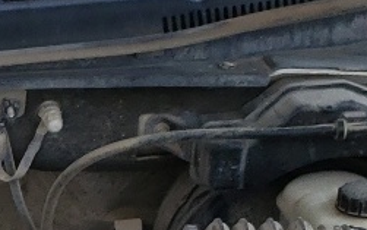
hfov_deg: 11.2
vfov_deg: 7.2
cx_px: -272
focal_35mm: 176
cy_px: 478
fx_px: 1761
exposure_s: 1/1667
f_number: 1.5
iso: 50
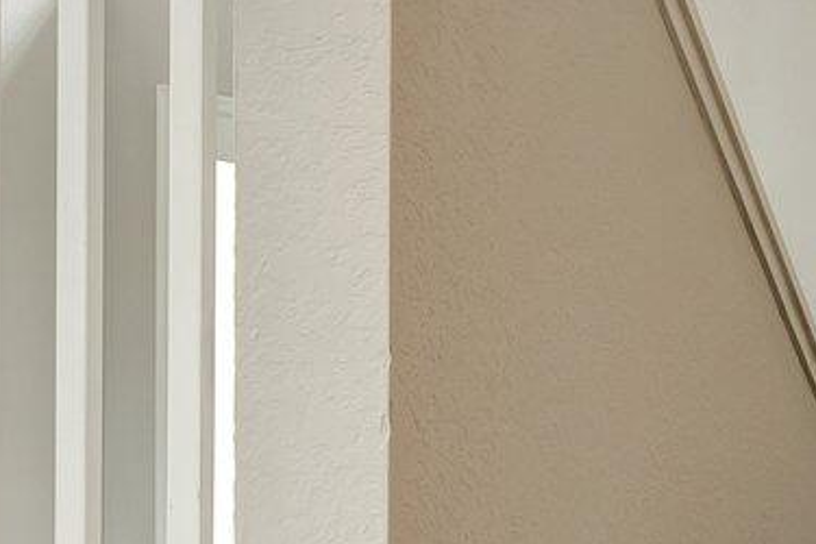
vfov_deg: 14.6
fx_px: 1859
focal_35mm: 82
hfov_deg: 23.8
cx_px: 17
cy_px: -436
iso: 400
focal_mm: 15
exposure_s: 1/6
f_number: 8
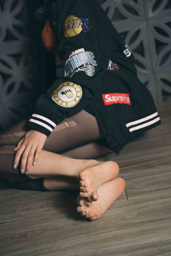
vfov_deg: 35.1
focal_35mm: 57
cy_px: 128
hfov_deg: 23.8
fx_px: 406
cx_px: 86
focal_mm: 57
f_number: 3.5
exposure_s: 1/100
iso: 100
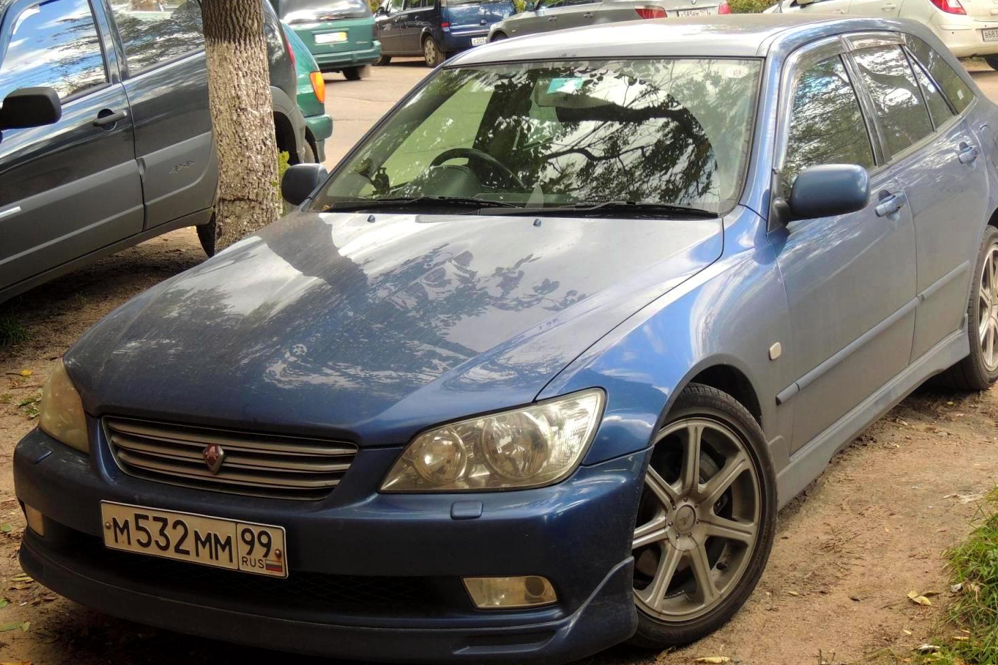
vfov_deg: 23.8
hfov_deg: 35.1
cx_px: 523
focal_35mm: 57
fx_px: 1580
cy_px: 347
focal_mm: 8.9
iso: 100
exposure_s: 1/60
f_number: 3.6
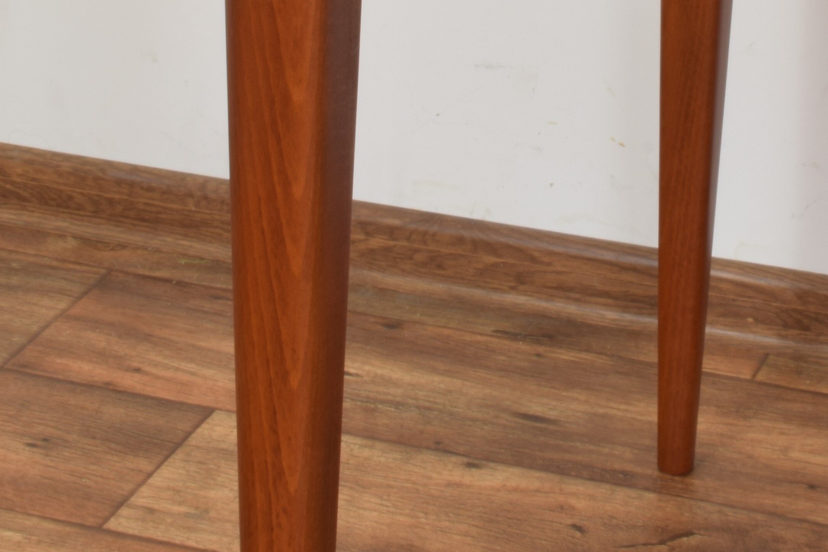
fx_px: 2976
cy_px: -204
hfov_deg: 15.7
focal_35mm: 129
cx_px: 684
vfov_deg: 10.3
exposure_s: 4
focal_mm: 31
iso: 100
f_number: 29
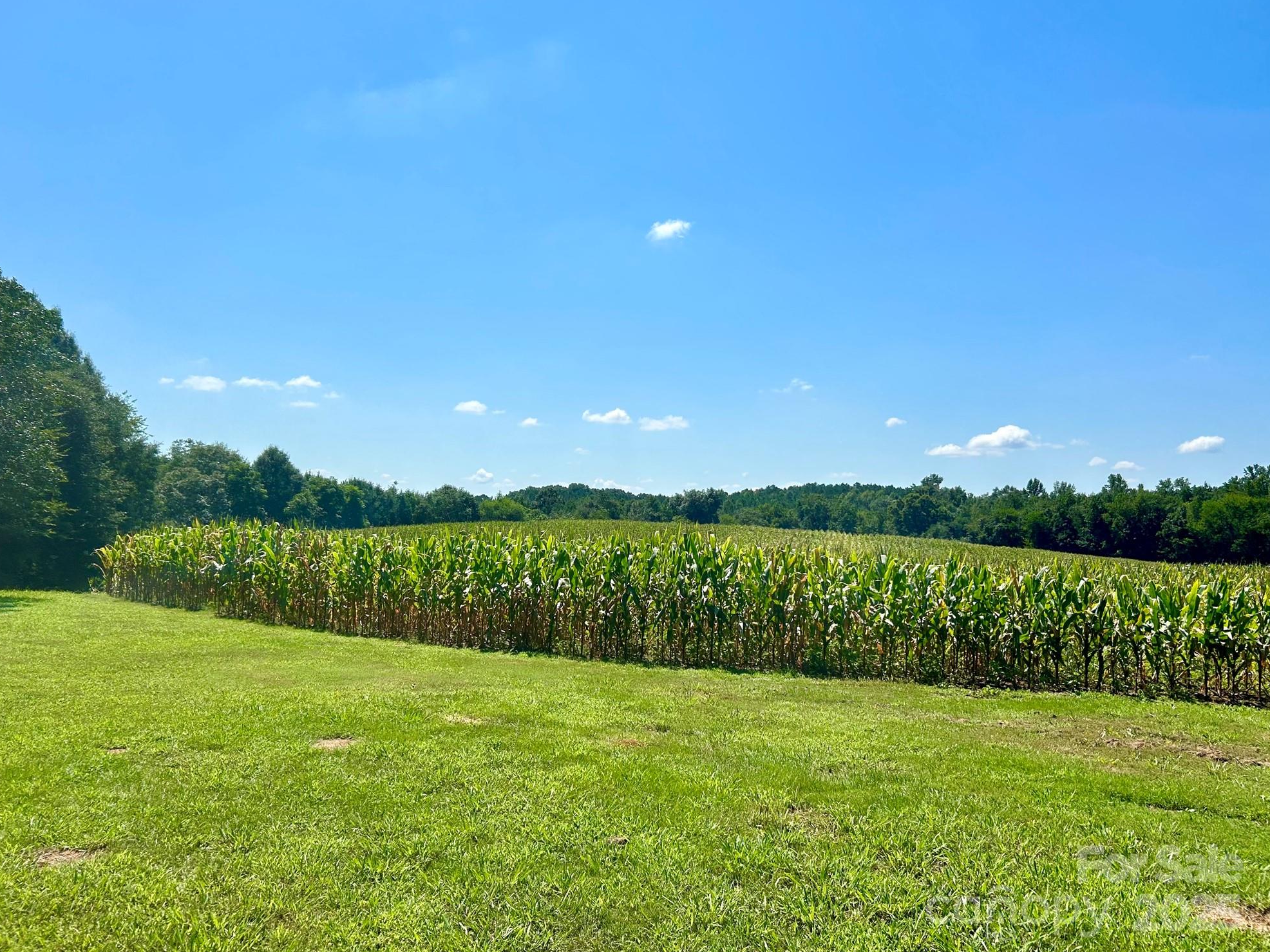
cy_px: 472
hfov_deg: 65.3
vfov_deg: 51.4
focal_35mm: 27
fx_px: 991
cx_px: 630
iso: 50
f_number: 1.5
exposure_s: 1/6993
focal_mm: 5.7
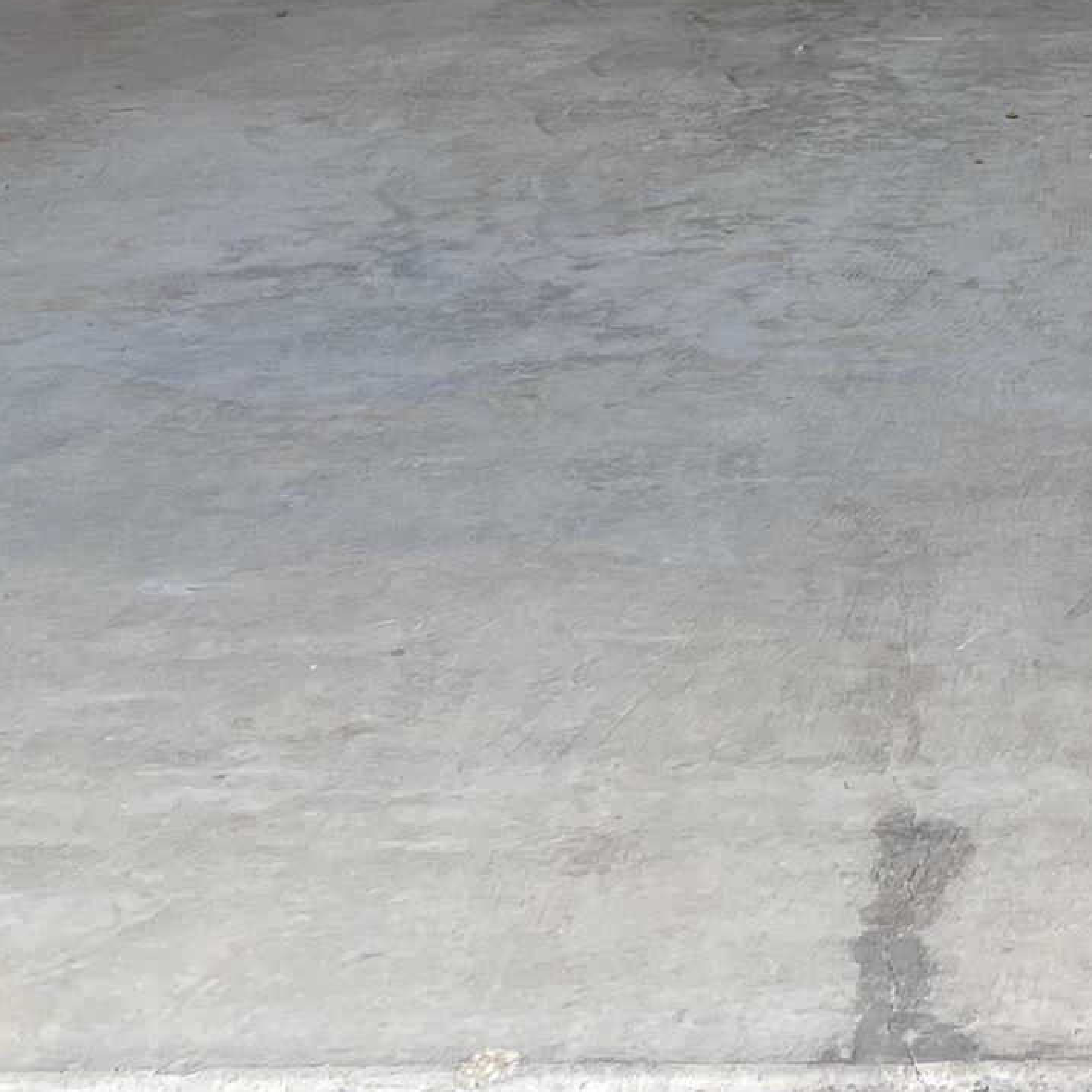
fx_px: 3533
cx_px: 1457
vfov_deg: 16.4
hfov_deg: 16.5
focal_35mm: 99
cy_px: -412
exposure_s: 1/125
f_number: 1.5
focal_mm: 5.7
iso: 50
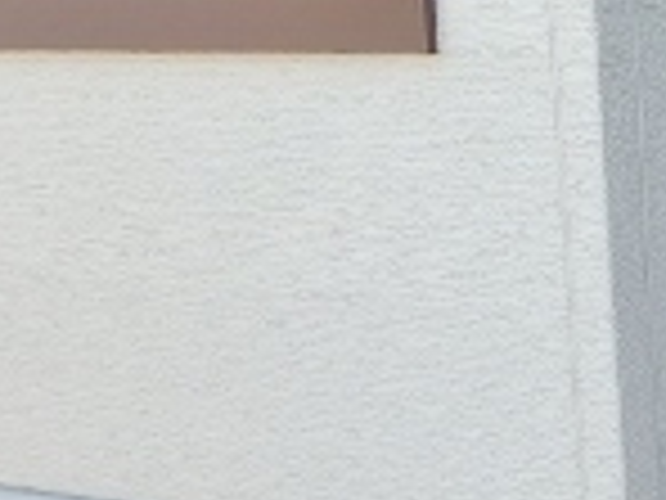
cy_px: 86
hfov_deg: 16.8
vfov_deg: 16.1
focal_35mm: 91
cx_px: 1282
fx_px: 1751
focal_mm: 3.7
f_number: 3.5
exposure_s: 1/200
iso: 125
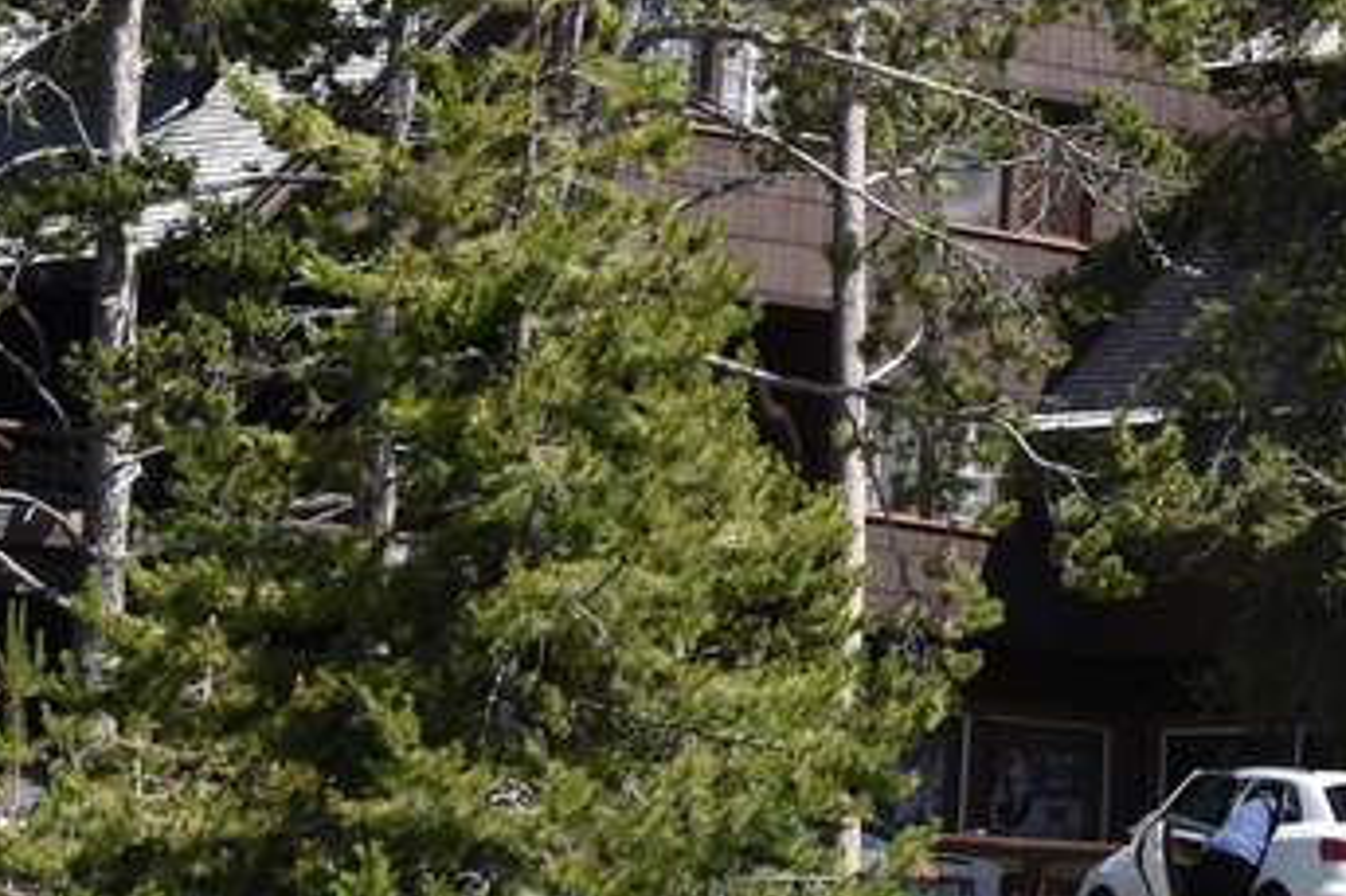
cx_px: 1917
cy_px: -497
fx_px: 8632
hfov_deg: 8.7
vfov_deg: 5.9
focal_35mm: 231
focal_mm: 62
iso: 100
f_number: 8
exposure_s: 1/250
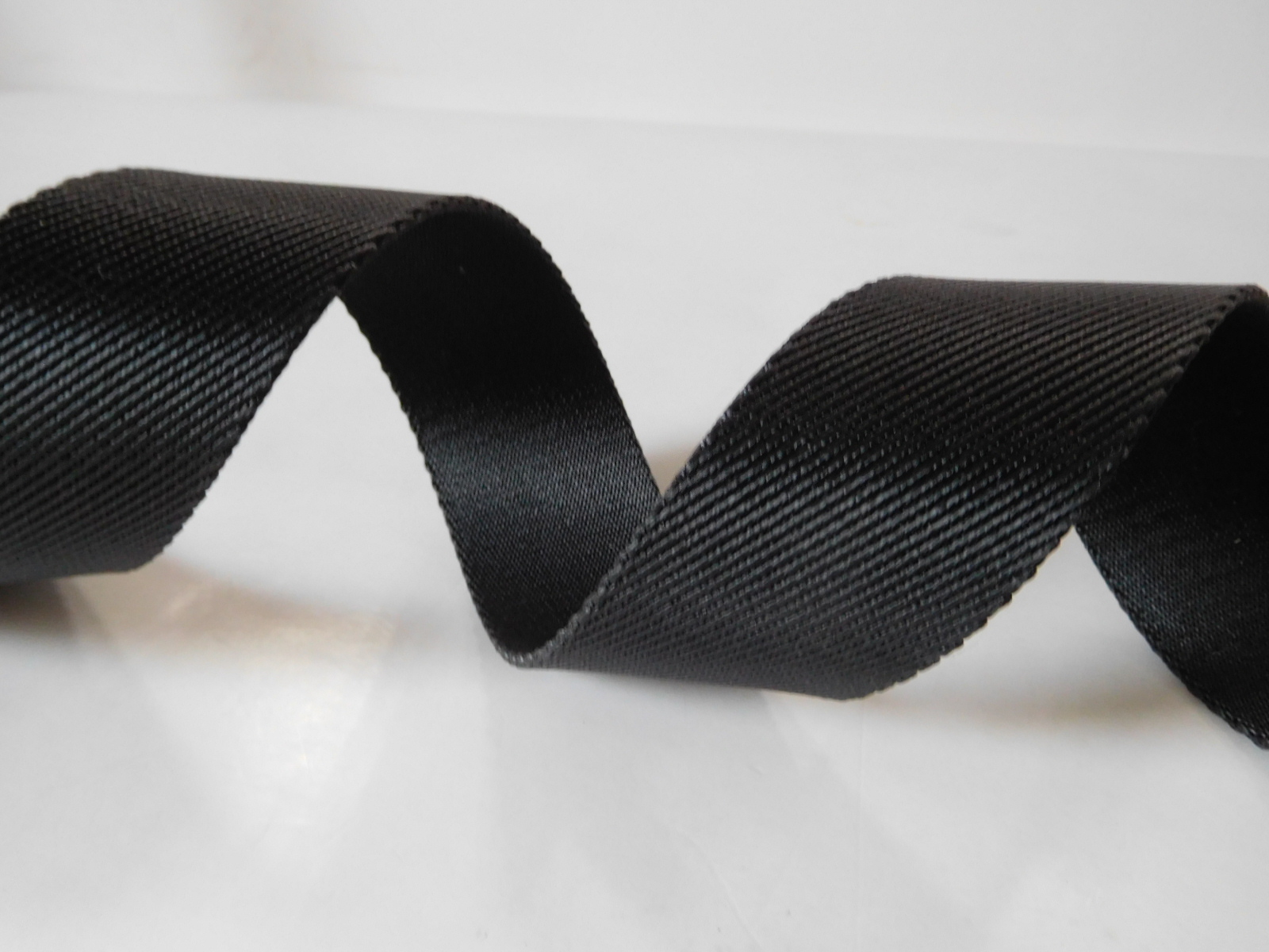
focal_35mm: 25
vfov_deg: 54.9
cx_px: 634
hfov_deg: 69.4
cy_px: 476
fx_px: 916
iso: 400
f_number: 3.4
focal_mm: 4.5
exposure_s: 1/10
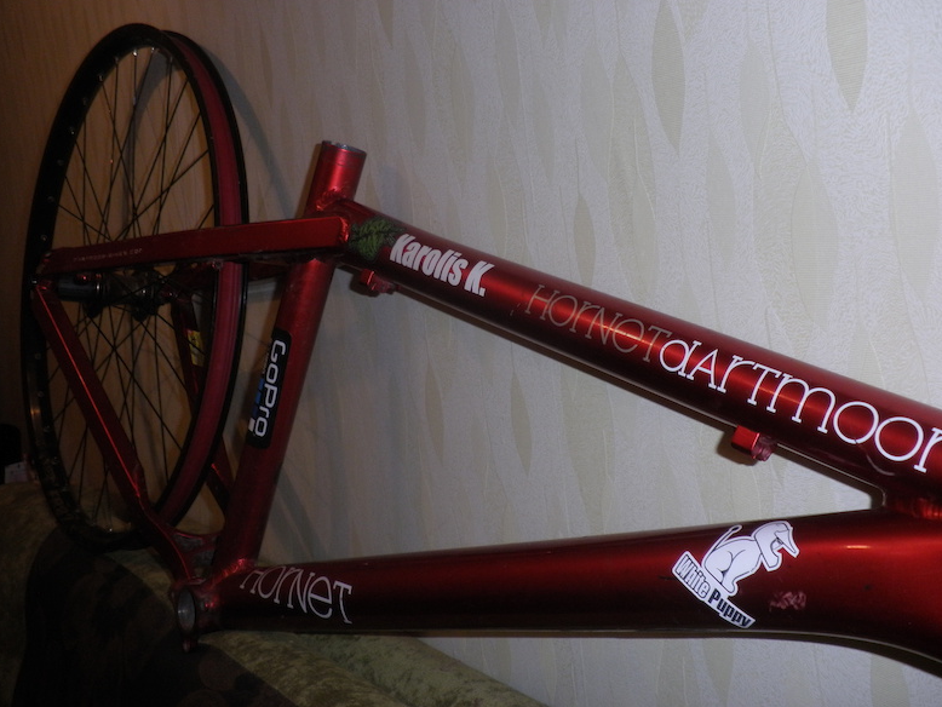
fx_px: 1007
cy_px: 345
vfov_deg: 38.7
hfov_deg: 50.1
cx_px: 481
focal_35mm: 37
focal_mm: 6.3
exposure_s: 1/30
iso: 160
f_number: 3.5
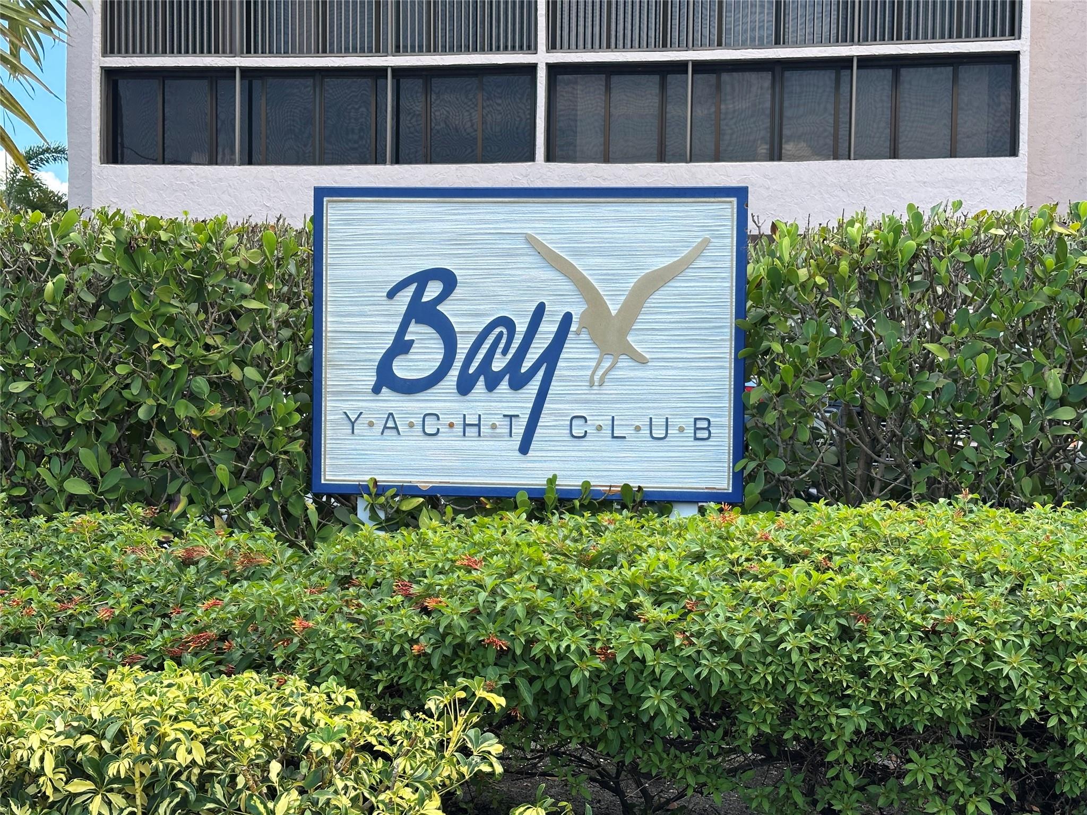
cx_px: 544
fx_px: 1507
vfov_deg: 30.3
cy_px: 408
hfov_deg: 39.7
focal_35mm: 48
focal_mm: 6.86
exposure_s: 1/1062
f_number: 1.78
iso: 64
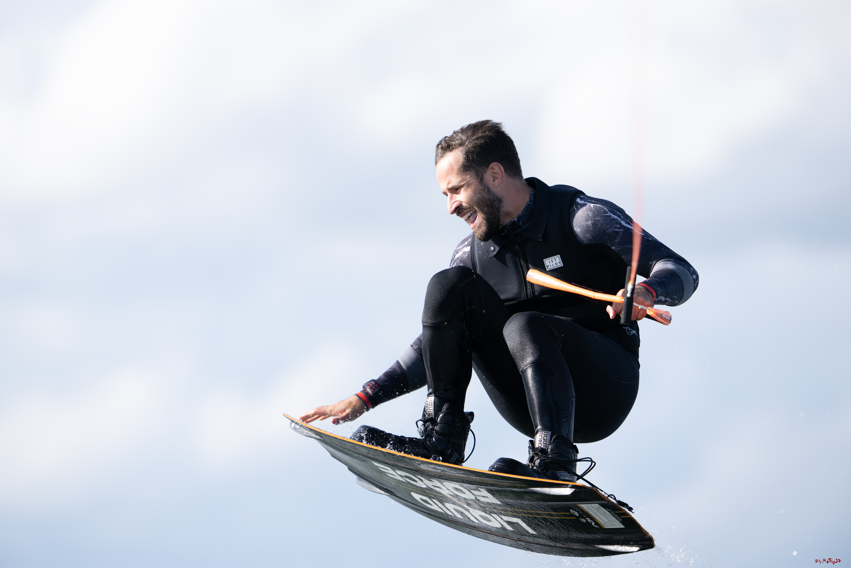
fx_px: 9455
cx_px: 426
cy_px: 284
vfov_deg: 3.4
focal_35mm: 400
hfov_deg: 5.2
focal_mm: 400
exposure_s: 1/2500
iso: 400
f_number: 4.5
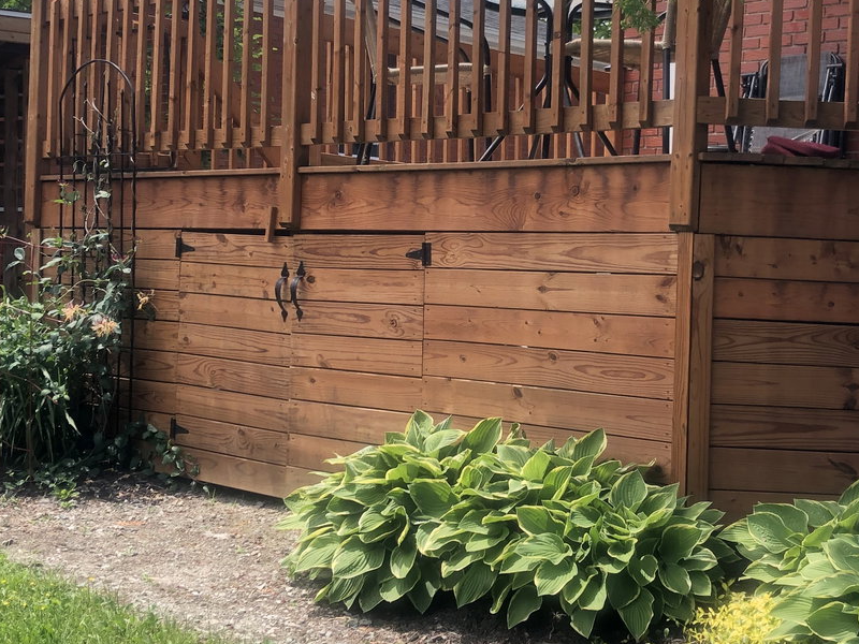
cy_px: 268
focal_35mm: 56
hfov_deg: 34.3
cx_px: 508
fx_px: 1390
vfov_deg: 26.1
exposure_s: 1/585
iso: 20
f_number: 1.8
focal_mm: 3.99
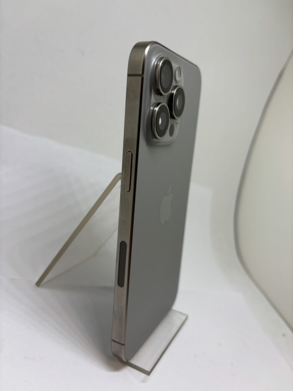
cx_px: 146
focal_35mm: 26
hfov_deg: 53.1
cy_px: 196
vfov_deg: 67.3
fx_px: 293
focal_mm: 5.96
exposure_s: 1/129
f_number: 1.6
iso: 32
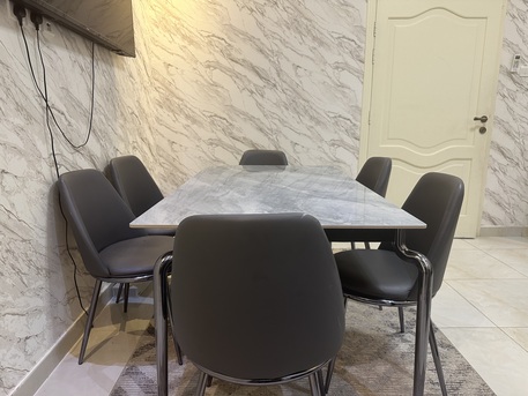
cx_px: 264
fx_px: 366
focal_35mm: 24
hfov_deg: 71.6
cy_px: 198
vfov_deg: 56.8
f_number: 1.78
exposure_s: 1/60
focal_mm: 6.86
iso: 200
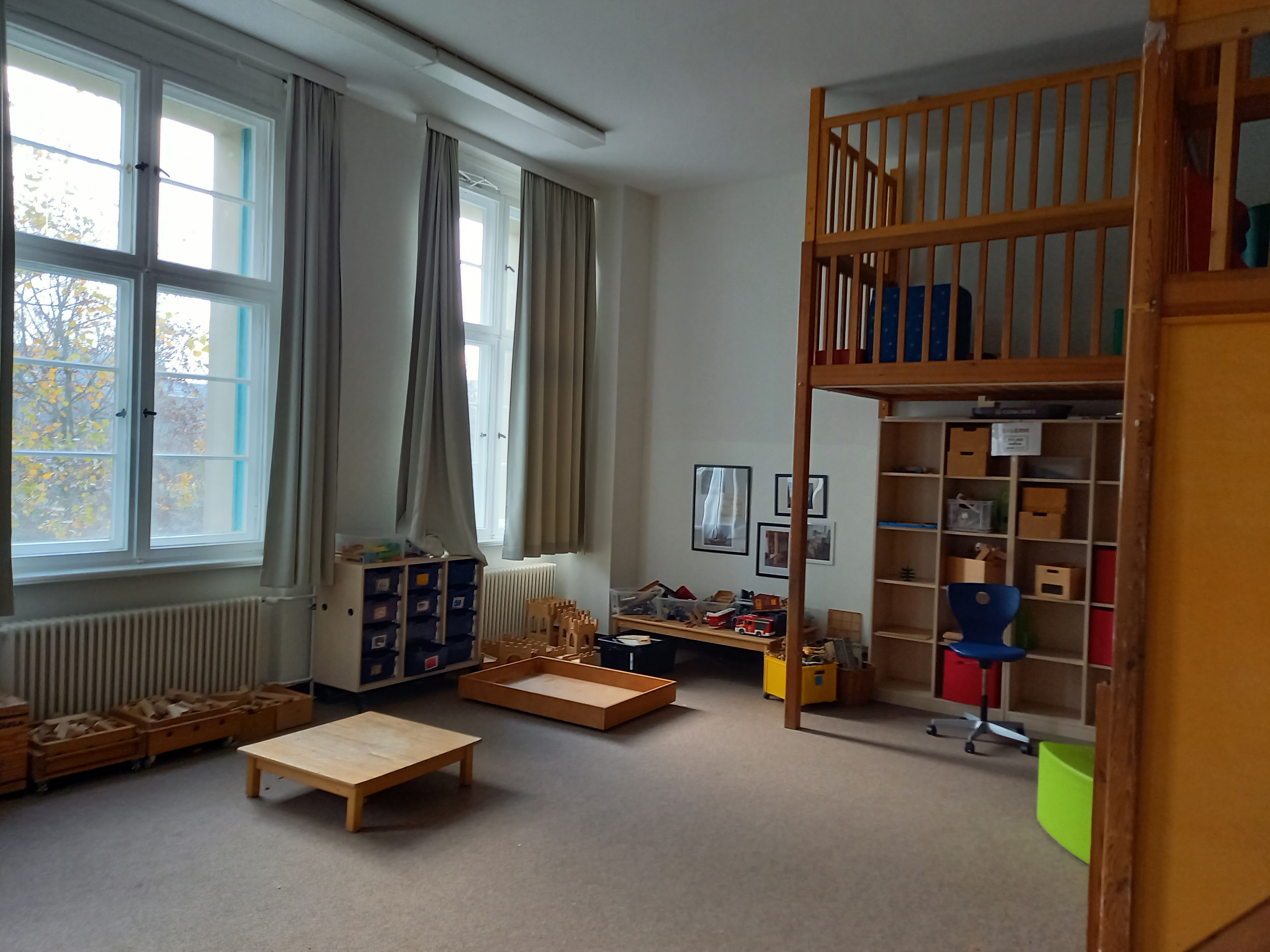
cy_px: 476
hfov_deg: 69.4
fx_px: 917
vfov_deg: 54.9
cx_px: 635
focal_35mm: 25
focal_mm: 4.6
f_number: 2
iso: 320
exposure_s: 1/49
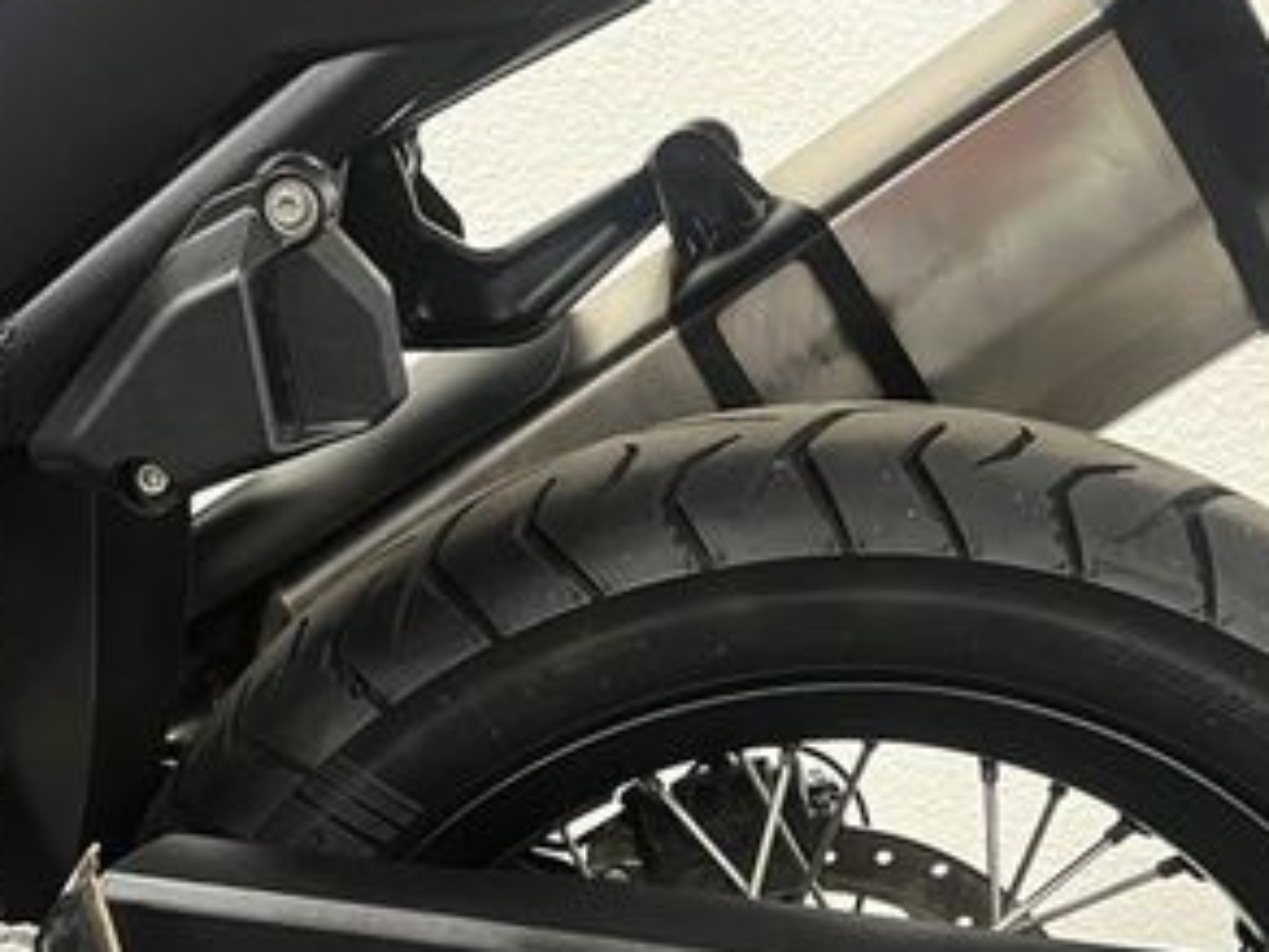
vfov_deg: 25.0
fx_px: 2090
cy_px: 839
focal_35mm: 57
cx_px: 491
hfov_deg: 33.6
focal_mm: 5.1
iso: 500
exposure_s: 1/33
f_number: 1.6
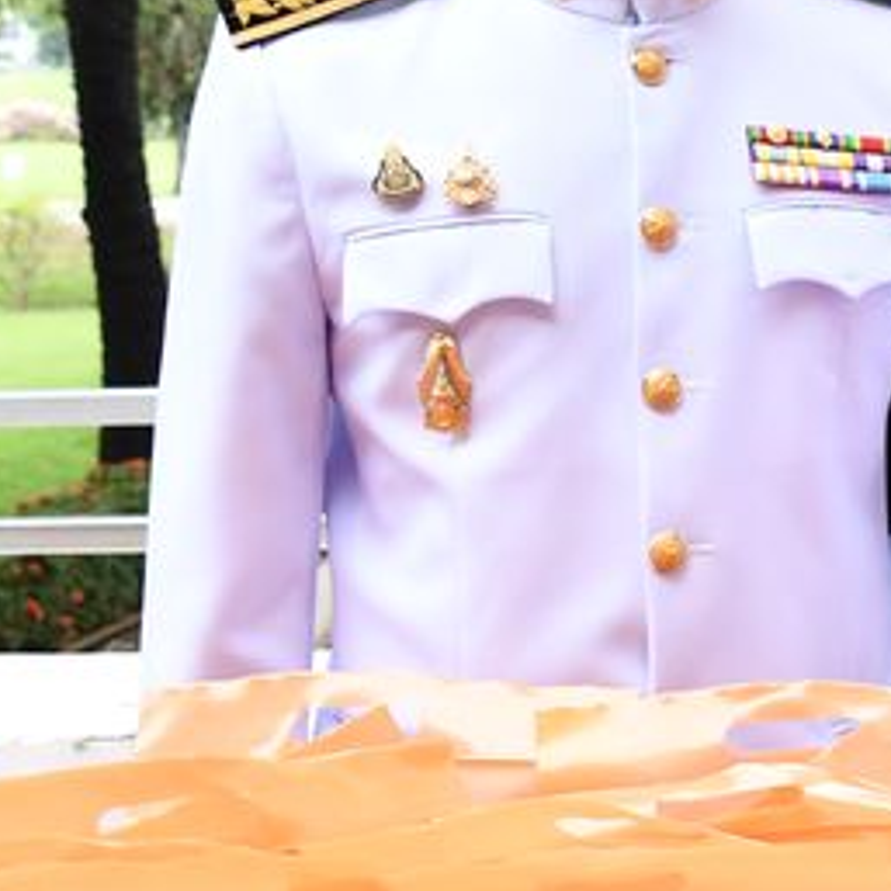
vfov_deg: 14.3
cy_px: 421
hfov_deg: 13.5
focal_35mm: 122
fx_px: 3553
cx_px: 1304
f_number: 7.1
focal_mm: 24
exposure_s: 1/200
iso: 1000
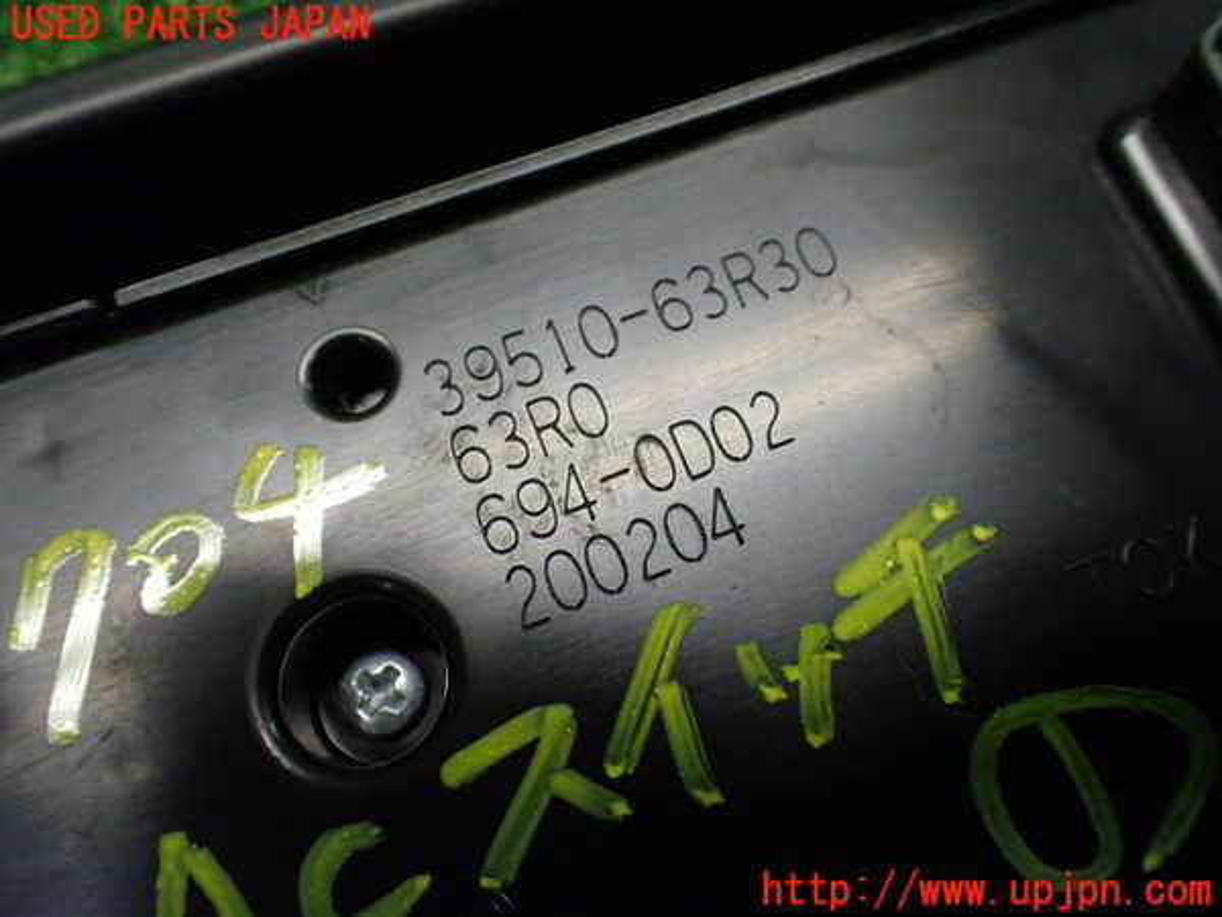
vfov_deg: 46.8
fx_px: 1059
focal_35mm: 30
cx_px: 611
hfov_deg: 60.0
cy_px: 458
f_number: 2.3
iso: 500
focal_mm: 5.4
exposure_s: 1/125
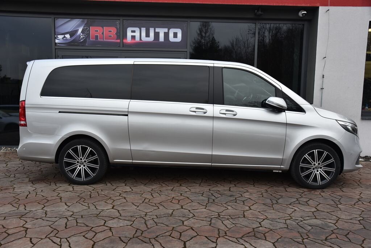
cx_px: 186
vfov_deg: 42.4
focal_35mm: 31
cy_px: 124
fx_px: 320
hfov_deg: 60.3
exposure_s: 1/200
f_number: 7.1
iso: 500
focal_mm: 31
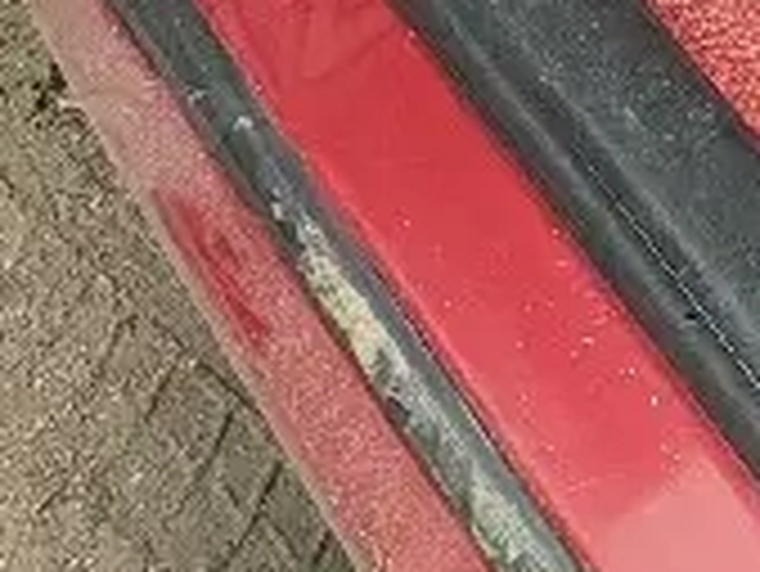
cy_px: -1094
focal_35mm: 148
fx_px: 3252
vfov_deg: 8.5
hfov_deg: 11.4
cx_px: 1722
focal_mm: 6.04
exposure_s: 1/119
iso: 50
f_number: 1.9
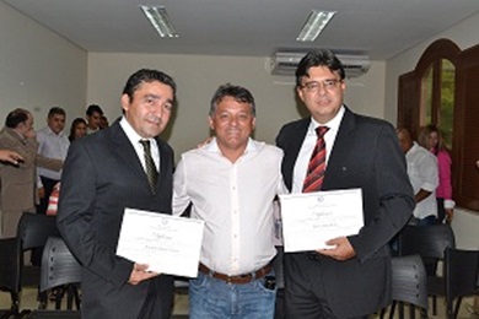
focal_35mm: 33
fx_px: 439
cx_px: 240
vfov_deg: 40.0
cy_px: 160
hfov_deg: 57.2
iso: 800
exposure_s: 1/60
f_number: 11
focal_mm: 22
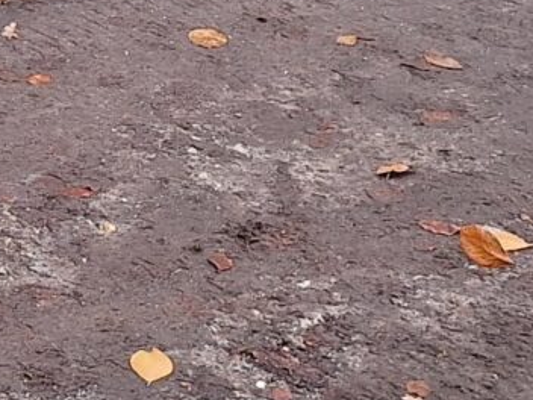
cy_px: -580
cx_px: -460
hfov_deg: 13.1
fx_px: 2063
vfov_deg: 9.7
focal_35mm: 134
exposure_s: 1/357
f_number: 1.8
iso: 40
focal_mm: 5.54
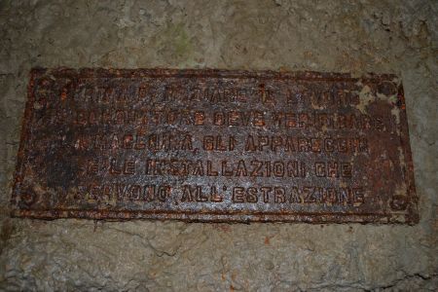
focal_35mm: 33
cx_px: 219
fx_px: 401
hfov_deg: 57.2
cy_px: 146
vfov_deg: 40.0
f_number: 3.5
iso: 500
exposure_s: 1/60
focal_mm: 22
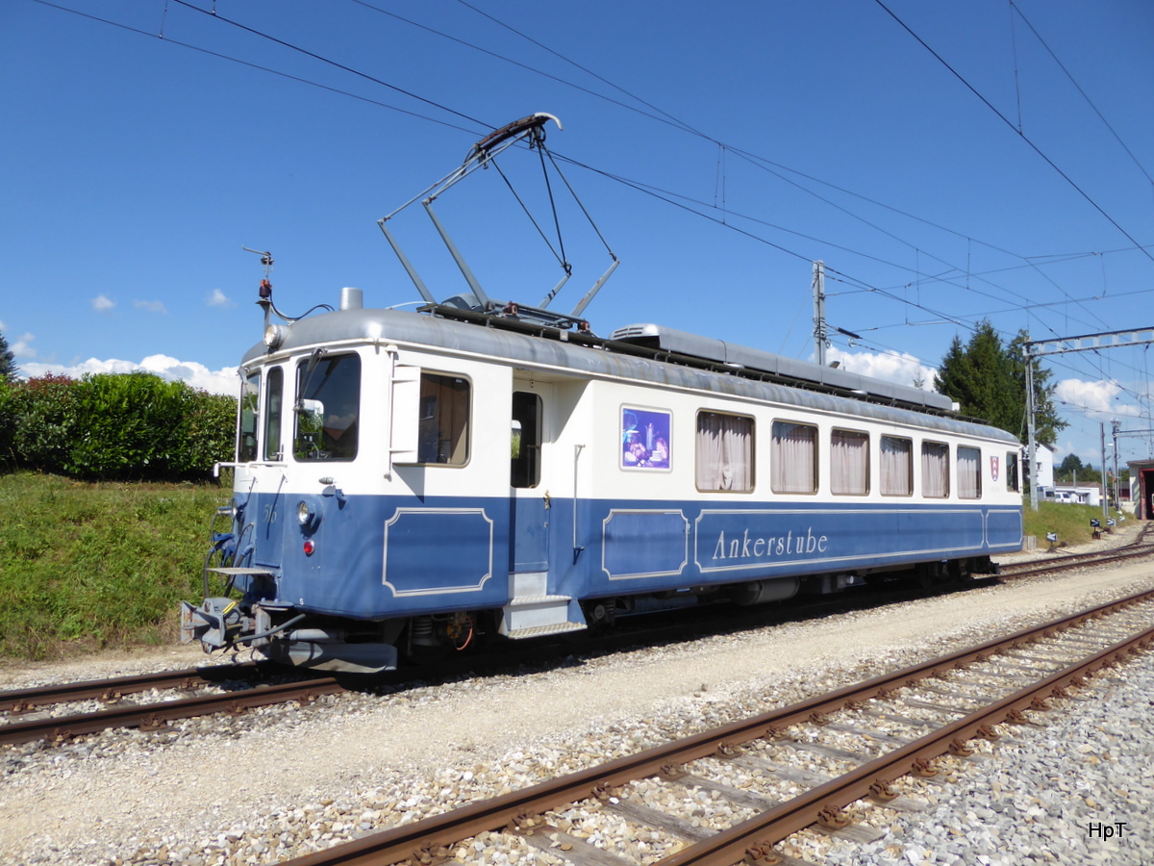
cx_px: 577
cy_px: 433
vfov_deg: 54.9
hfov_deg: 69.4
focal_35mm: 25
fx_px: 833
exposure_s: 1/800
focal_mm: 4.3
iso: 80
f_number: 3.3
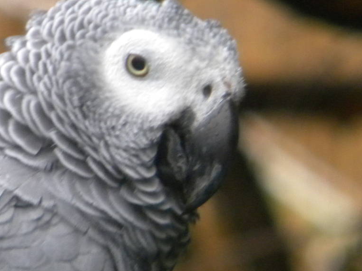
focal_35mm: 871
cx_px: 121
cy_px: 152
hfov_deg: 2.3
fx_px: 9104
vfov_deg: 1.7
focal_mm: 75
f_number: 5.4
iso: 400
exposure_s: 1/68
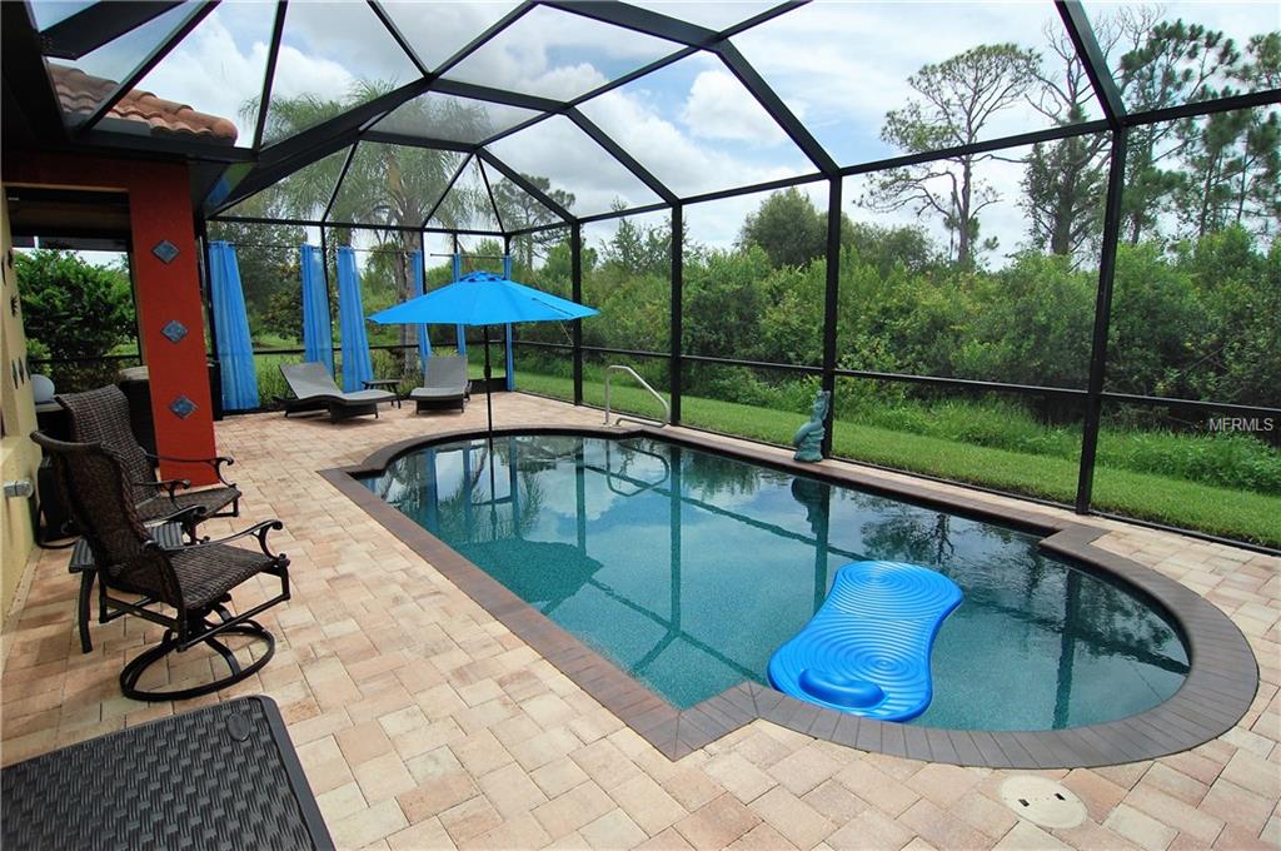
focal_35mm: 18
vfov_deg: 67.2
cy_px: 426
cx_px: 640
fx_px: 640
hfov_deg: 90.1
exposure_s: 1/250
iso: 200
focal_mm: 12
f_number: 8
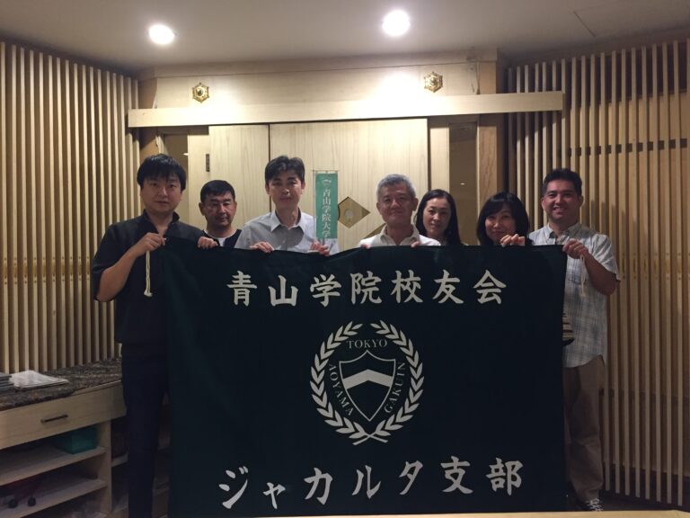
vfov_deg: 48.2
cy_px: 259
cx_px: 345
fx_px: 578
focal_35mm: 29
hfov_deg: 61.7
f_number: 2.2
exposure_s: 1/33
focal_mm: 4.15
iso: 250
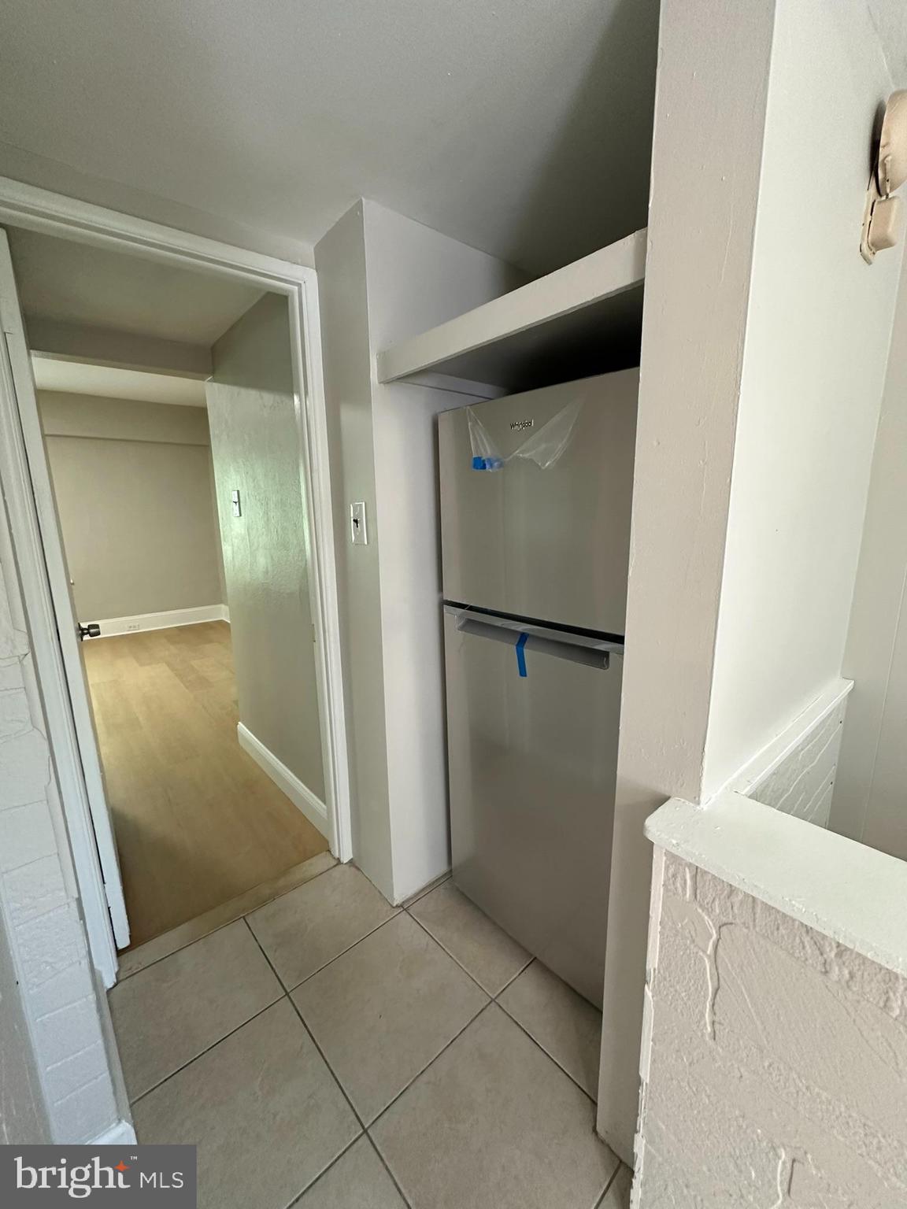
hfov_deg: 85.7
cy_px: 604
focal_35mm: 14
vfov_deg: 102.1
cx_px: 454
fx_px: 489
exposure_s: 1/60
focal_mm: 2.22
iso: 250
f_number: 2.2
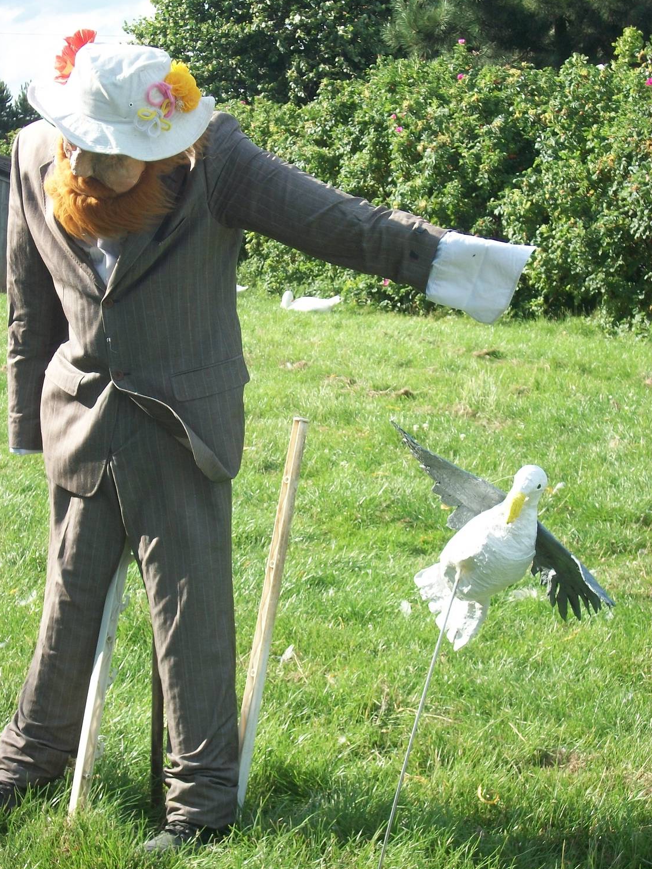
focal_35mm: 83
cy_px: 433
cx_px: 302
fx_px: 2084
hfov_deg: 17.8
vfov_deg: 23.6
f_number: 4.6
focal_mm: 13.7
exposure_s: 1/200
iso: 80
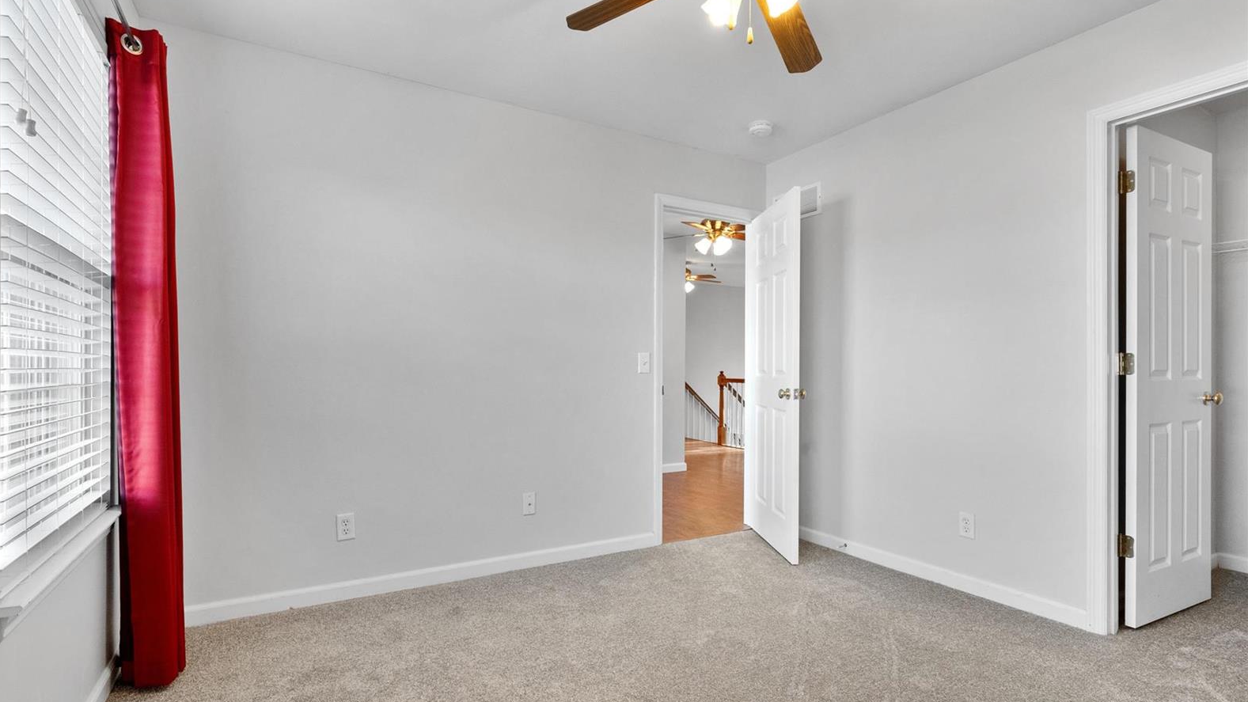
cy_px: 386
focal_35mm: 17
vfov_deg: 63.8
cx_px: 616
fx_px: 563
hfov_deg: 95.9
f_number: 8
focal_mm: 8
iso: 400
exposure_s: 1/8
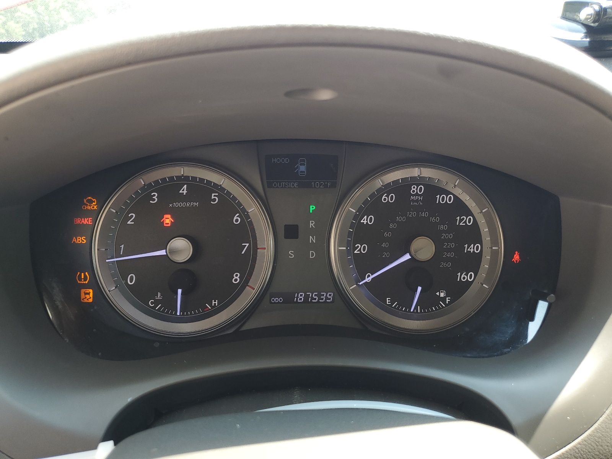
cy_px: 230
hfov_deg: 67.3
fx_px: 460
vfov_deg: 53.1
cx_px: 306
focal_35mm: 26
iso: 50
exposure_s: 1/130
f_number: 1.5
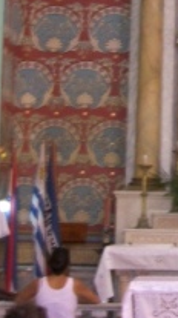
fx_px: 1456
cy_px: -9
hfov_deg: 6.9
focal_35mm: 173
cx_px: 262
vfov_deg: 12.3
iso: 100
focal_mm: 8.7
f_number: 3.2
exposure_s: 1/8
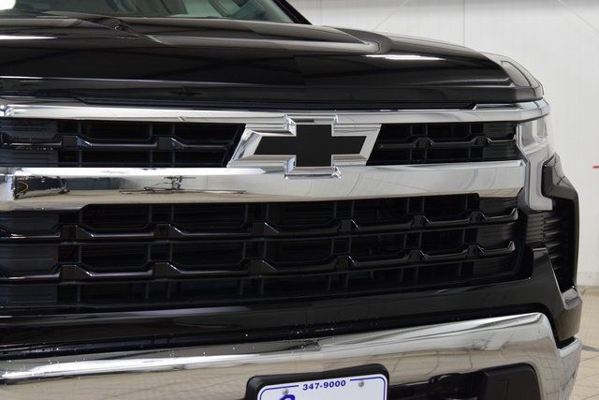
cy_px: 200
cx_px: 300
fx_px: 1248
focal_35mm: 75
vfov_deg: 18.2
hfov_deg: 27.0
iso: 1600
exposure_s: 1/60
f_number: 6.3
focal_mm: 50
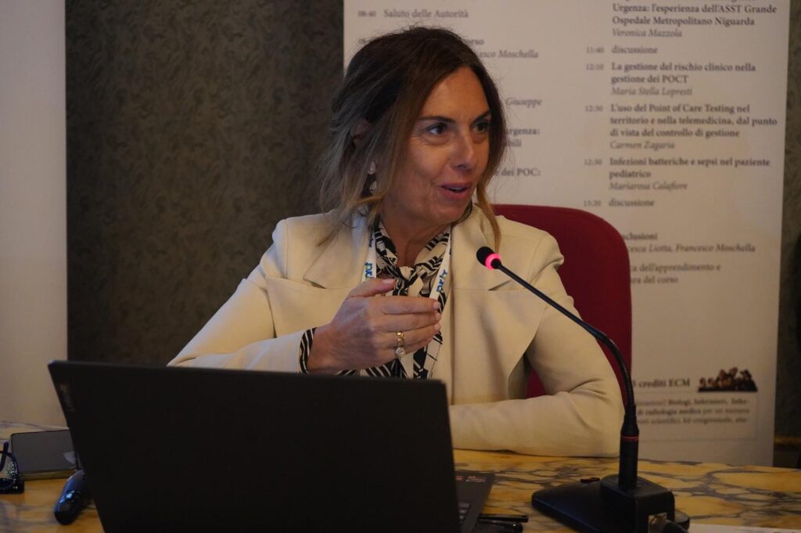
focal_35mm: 68
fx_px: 1512
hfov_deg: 29.7
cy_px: 266
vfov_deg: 20.0
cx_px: 400
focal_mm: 68
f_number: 5.6
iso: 10000
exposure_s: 1/125
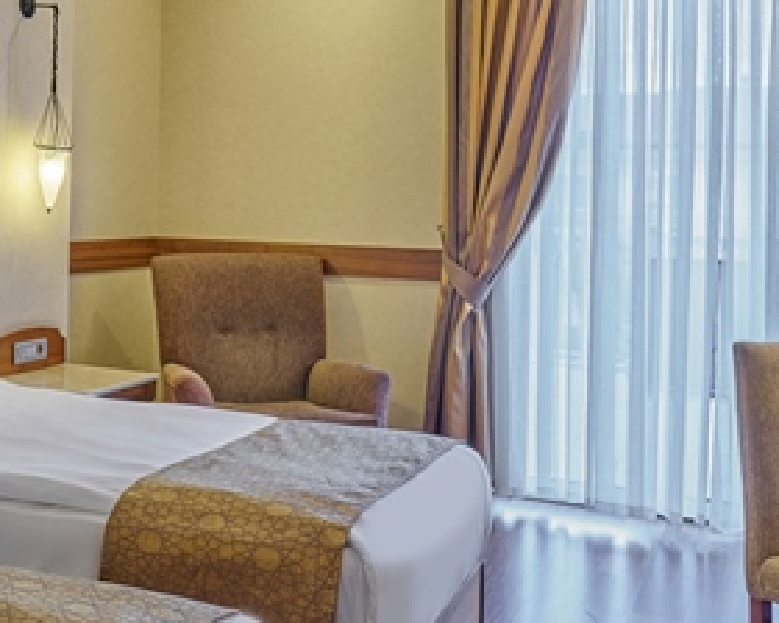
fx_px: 1107
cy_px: 191
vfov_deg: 31.1
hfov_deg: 38.0
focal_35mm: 48
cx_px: 214
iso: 100
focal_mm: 14
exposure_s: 10
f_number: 7.1
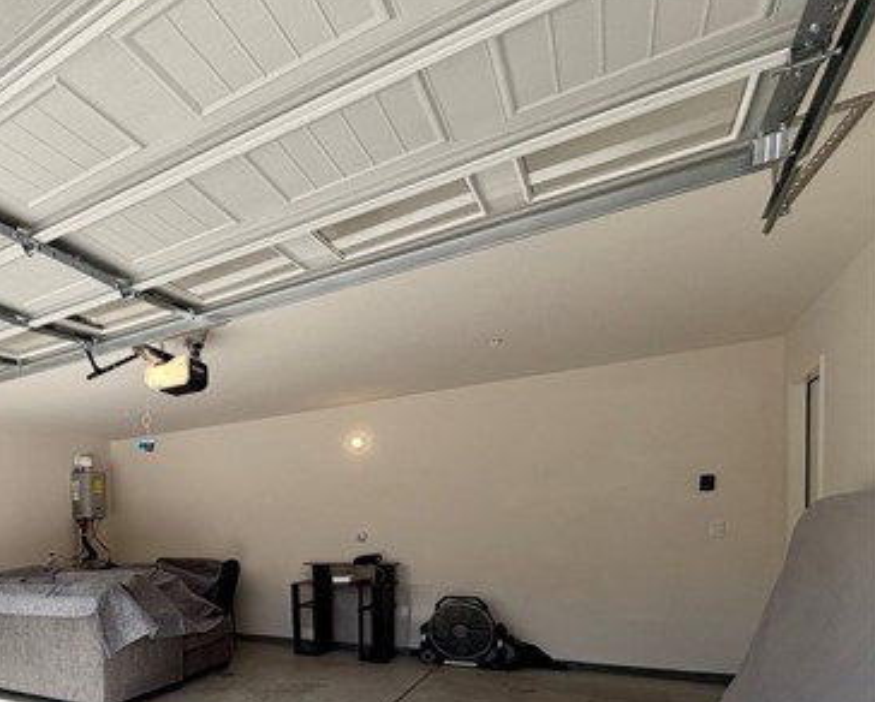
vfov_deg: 54.8
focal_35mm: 24
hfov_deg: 60.8
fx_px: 622
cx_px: 108
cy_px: 560
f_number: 2.2
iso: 32
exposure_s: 1/770
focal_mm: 2.22
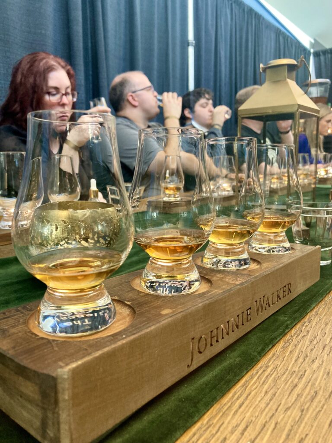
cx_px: 166
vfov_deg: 63.4
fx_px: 358
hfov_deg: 49.7
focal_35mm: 28
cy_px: 222
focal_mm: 3.99
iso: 400
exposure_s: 1/31
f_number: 1.8
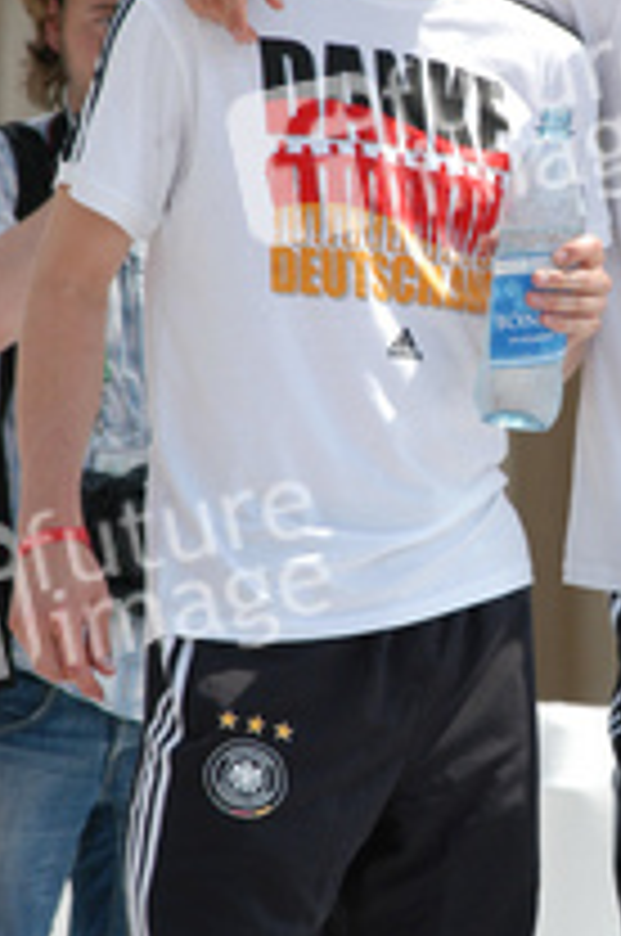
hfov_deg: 2.4
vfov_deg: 3.6
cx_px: 590
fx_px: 14979
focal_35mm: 577
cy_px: 364
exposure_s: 1/250
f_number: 9
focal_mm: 200
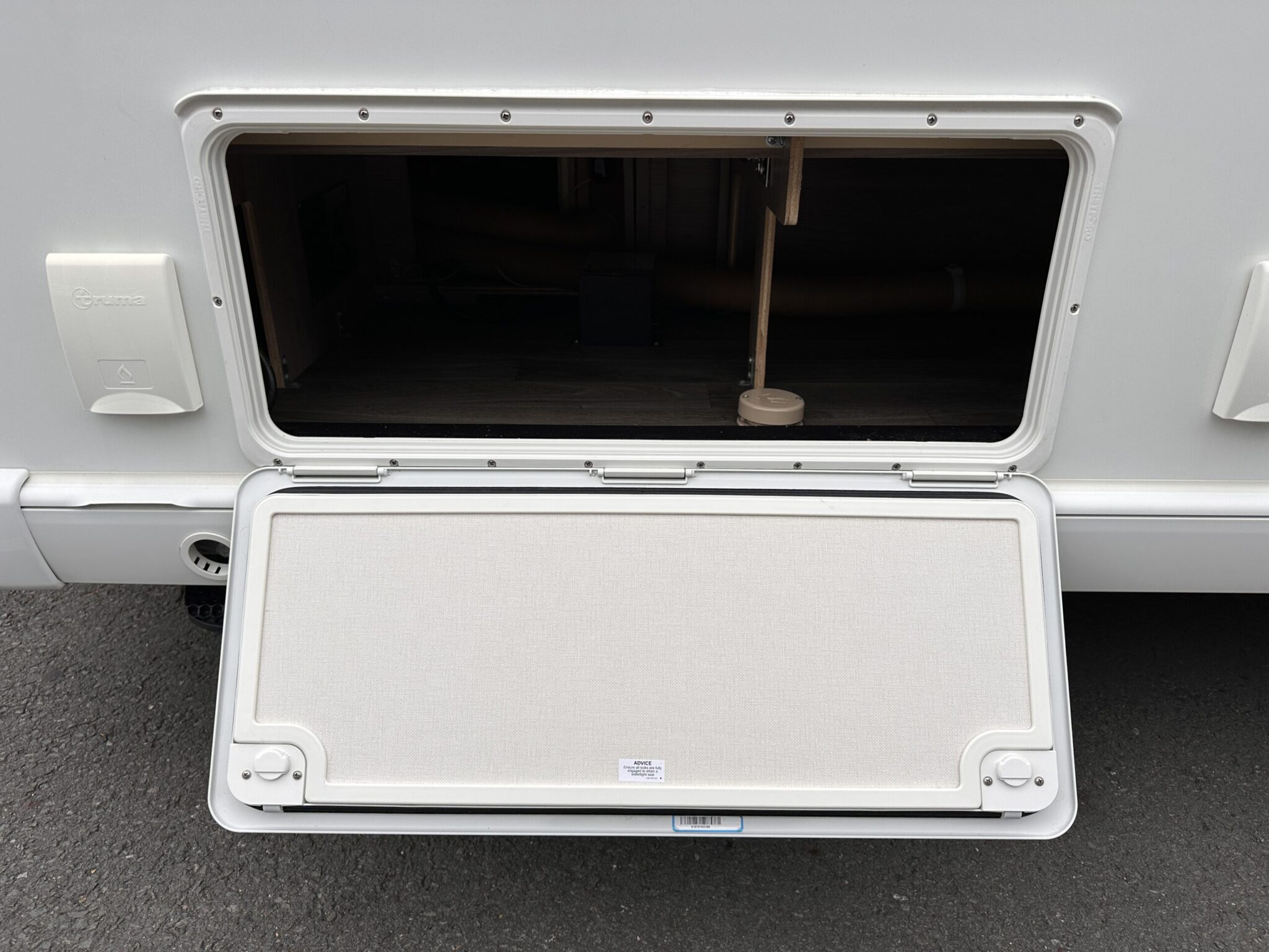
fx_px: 880
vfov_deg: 56.8
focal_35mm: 24
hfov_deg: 71.6
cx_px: 634
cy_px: 476
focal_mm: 6.86
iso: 80
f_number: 1.78
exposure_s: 1/836
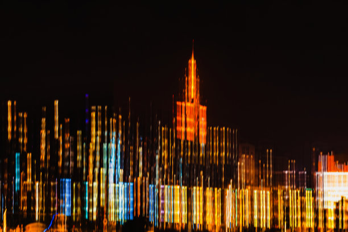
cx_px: 174
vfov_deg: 16.1
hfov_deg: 23.9
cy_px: 116
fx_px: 822
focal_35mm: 85
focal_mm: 85
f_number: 8
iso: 160
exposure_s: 1.3
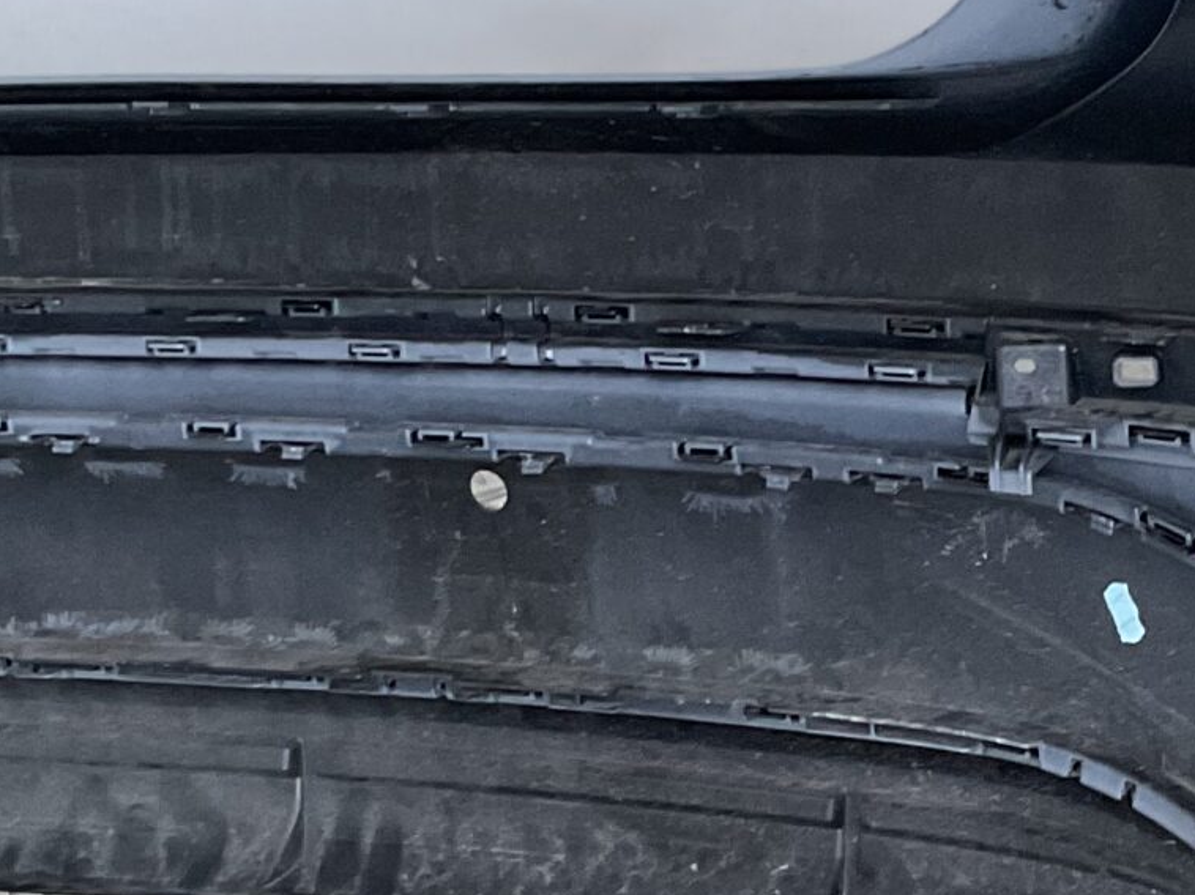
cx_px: 826
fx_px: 3382
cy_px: 561
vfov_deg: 15.1
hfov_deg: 20.0
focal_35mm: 98
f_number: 1.8
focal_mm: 3
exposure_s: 1/50
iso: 125
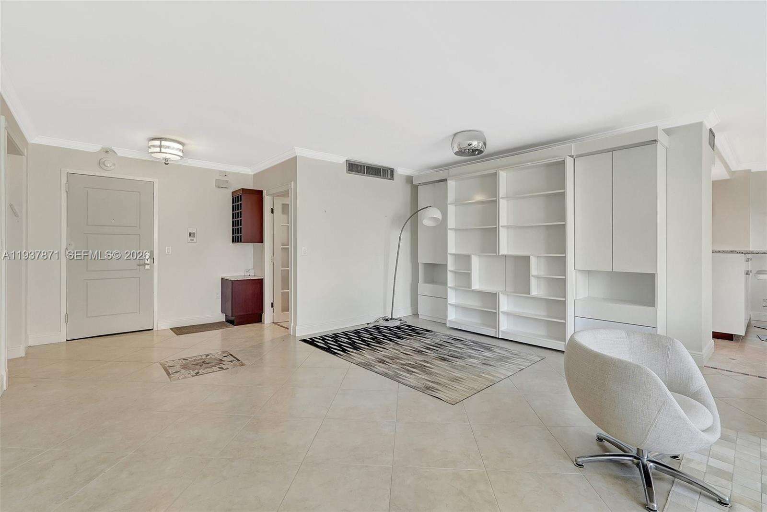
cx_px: 384
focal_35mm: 16
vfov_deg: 72.1
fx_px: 352
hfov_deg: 95.0
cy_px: 256
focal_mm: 16.5
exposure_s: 1/5
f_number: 13
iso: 640
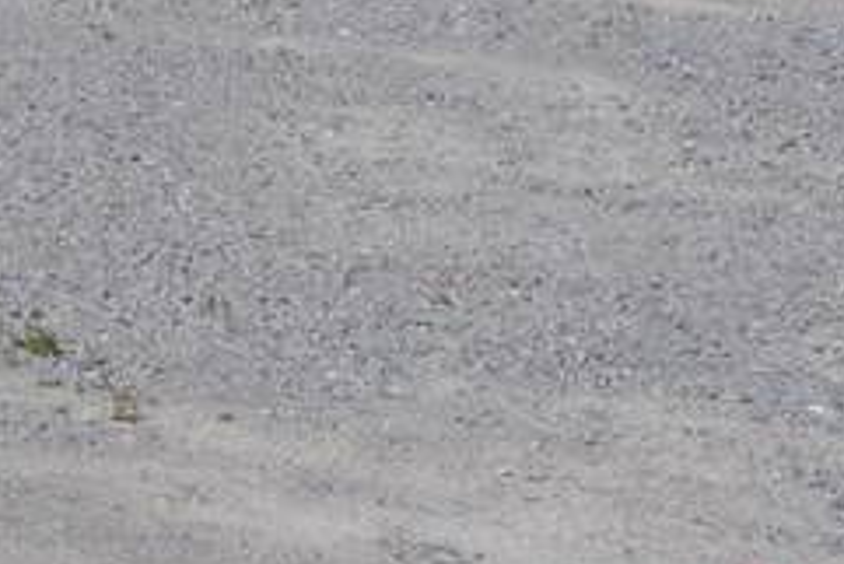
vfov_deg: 7.6
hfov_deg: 10.9
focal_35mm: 175
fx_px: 4105
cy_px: -531
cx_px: -704
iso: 100
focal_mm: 22
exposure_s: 1/320
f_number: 9
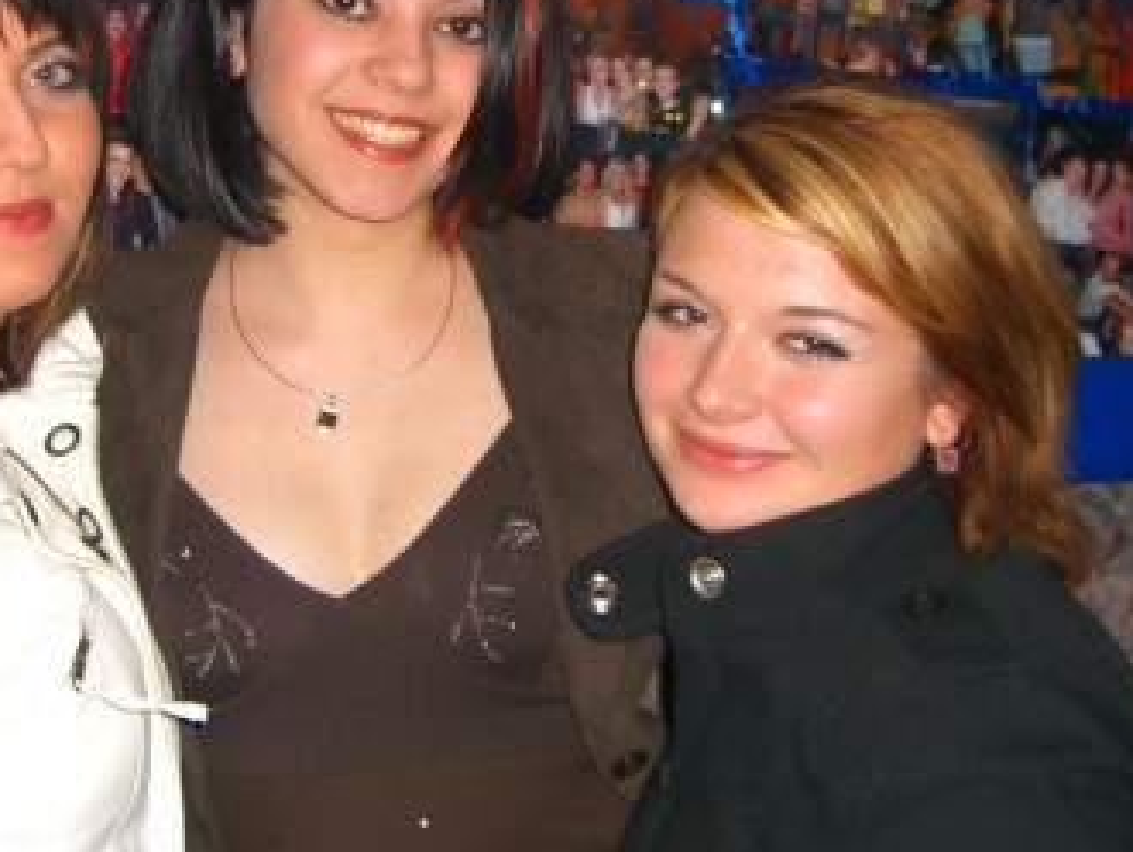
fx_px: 2260
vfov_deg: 21.2
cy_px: 254
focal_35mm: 69
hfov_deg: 28.1
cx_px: 446
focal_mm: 7.9
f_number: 2.8
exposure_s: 1/60
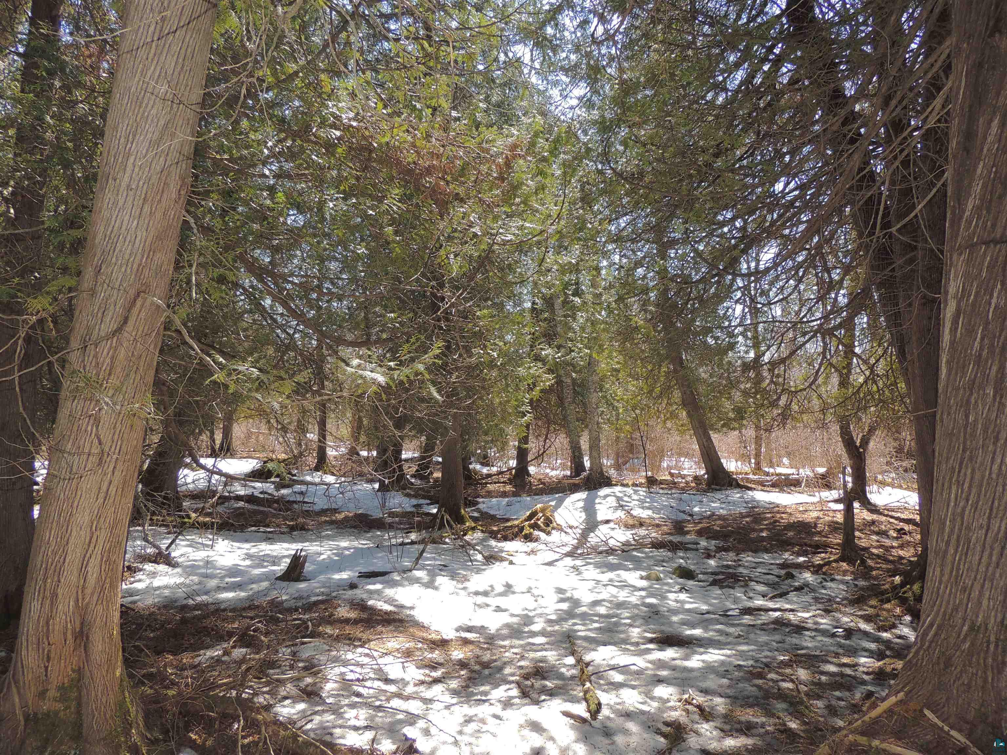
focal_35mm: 24
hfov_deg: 71.6
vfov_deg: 56.8
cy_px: 378
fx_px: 698
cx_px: 504
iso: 100
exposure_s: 1/320
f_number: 3
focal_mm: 4.3
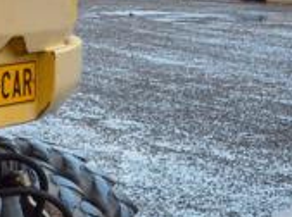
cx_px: -531
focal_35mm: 151
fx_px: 1271
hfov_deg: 10.2
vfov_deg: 9.8
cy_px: 45
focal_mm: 5.4
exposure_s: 1/120
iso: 25
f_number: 1.8
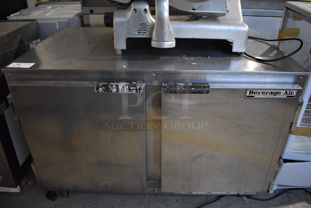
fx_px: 233
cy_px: 104
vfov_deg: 48.0
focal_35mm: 27
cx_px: 156
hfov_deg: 67.3
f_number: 3.5
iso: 5000
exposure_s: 1/125
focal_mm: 18
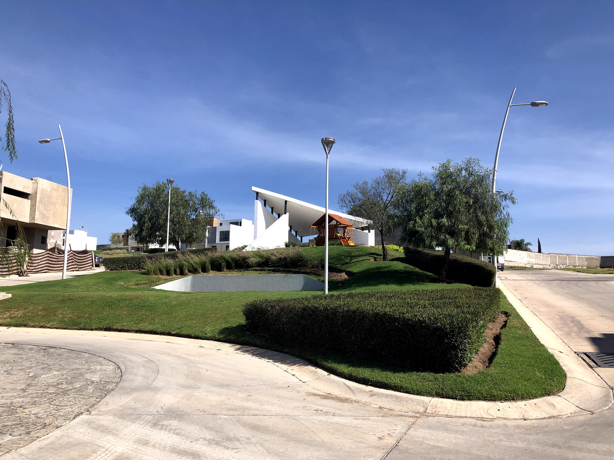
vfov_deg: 49.7
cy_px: 230
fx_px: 497
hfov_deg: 63.4
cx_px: 307
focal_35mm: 28
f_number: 1.8
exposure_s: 1/2088
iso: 20
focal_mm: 3.99
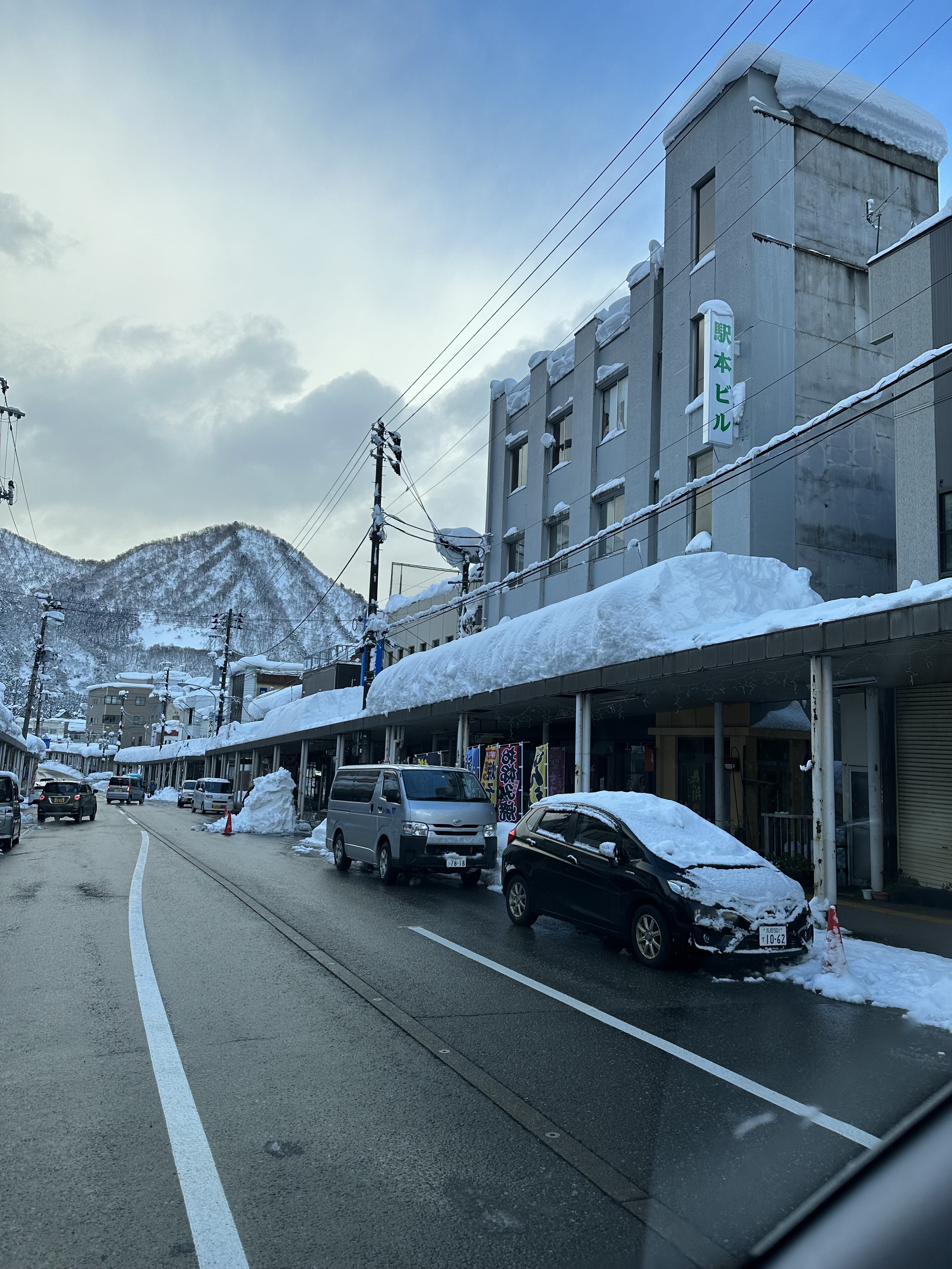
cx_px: 476
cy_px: 634
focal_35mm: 24
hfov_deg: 56.8
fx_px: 880
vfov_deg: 71.6
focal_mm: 6.86
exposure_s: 1/1212
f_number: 1.78
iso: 80
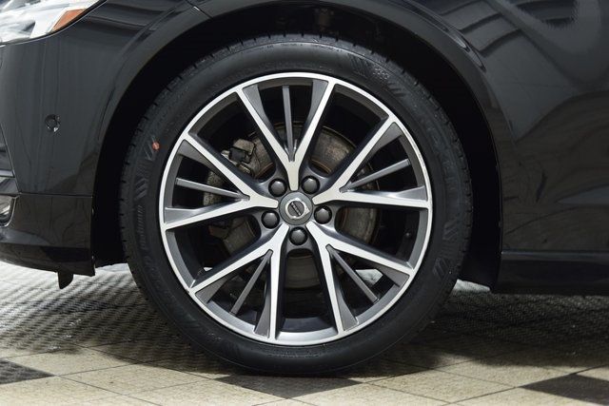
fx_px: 1117
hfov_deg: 30.5
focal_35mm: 66
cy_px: 203
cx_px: 304
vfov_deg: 20.6
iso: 1100
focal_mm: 44
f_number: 6.3
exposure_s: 1/15
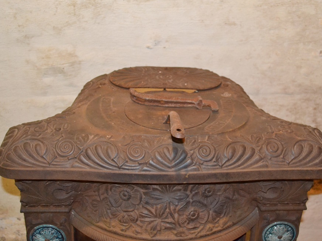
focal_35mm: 53
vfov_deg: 27.5
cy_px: 119
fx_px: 493
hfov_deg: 36.1
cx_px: 179
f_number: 4.8
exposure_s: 1/60
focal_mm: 32
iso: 2500
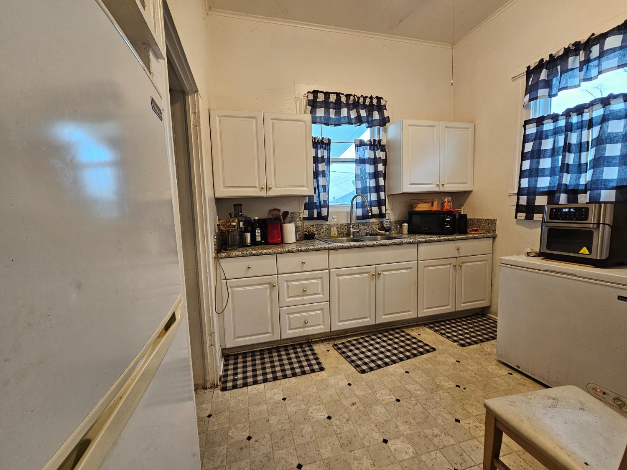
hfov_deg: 106.2
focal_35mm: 13
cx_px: 314
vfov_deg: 89.9
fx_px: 235
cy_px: 235
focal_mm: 2.2
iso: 200
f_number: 2.2
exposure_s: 1/60
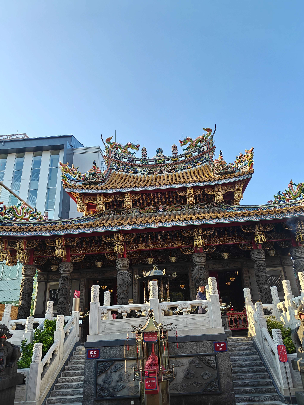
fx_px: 304
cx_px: 164
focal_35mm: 26
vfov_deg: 67.3
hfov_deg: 53.0
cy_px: 201
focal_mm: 5.59
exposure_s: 1/200
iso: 125
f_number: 1.8
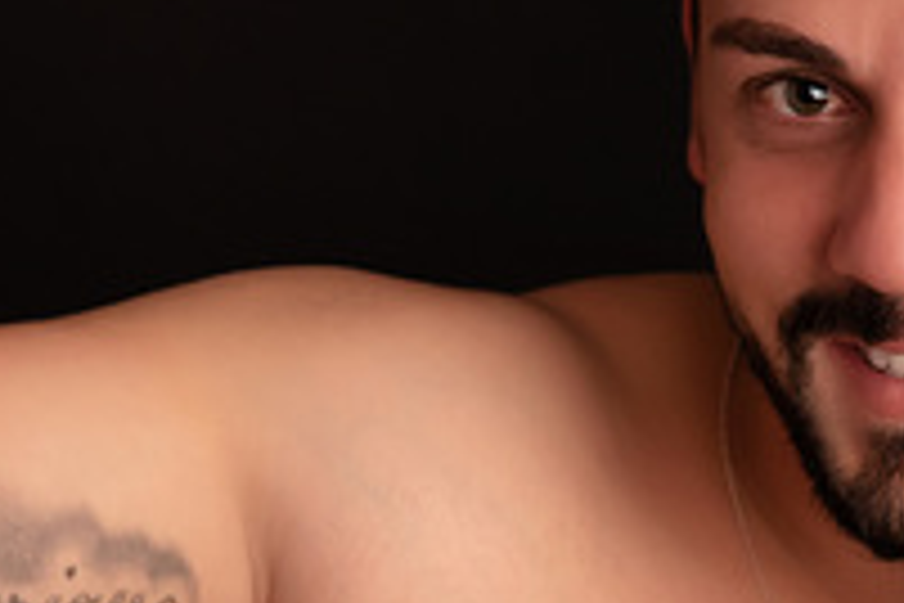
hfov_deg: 9.8
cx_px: 765
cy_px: 812
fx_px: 5248
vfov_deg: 6.5
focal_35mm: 209
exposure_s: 1/100
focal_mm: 35
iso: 250
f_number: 3.2
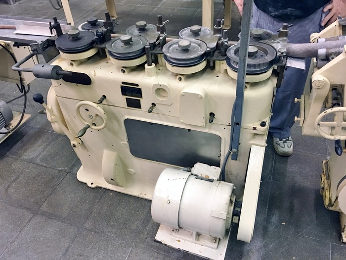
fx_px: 290
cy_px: 130
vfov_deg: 48.2
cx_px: 173
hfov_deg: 61.7
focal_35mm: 29
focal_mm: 4.15
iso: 100
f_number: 2.2
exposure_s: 1/10
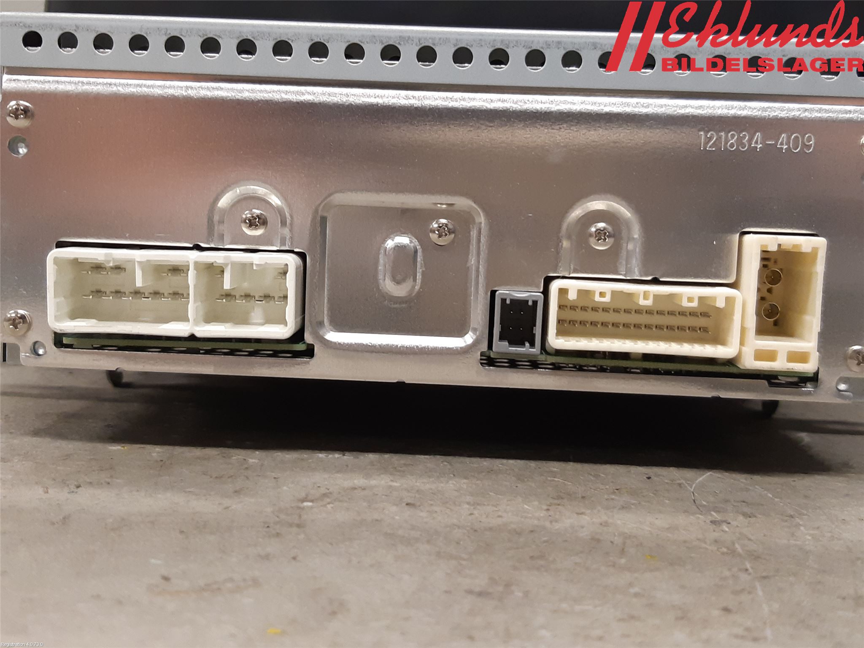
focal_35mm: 26
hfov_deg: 67.3
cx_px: 432
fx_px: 649
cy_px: 324
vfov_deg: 53.1
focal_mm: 3.93
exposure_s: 1/50
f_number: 1.7
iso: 160
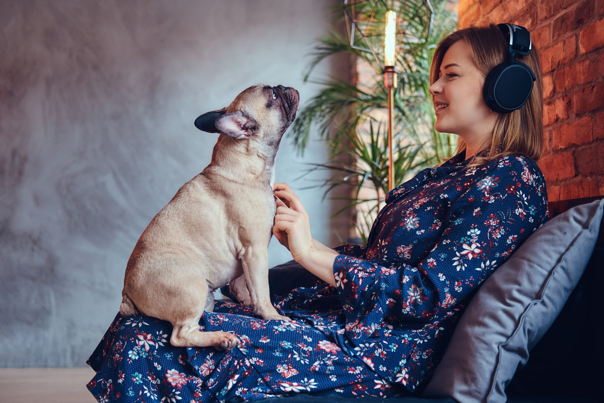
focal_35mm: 53
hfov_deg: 37.5
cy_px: 202
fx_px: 889
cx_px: 302
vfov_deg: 25.5
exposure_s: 1/125
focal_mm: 35
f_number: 2.2
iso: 640
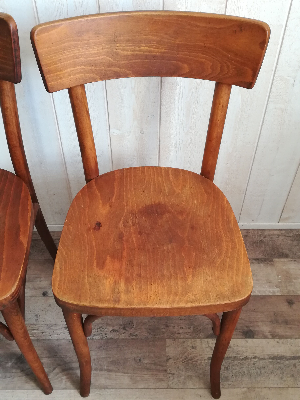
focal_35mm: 36
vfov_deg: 51.4
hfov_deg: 39.7
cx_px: 150
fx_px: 416
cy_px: 200
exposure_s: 1/33.3
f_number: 2.2
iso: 250
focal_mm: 3.83
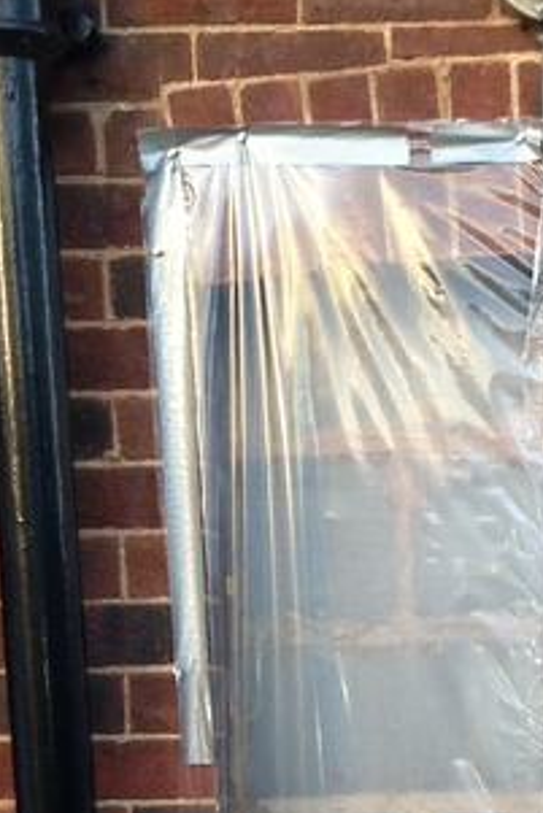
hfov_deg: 11.8
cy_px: 994
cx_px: 619
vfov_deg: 17.1
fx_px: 2576
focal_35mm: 114
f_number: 2.4
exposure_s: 1/40
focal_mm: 4.13
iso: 64
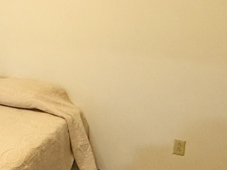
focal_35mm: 60
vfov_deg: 24.4
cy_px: 74
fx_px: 393
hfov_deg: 28.5
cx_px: -38
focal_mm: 2.22
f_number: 2.2
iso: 500
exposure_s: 1/60
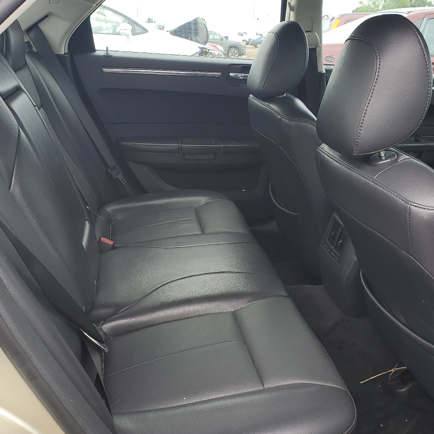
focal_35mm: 37
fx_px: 525
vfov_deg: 44.9
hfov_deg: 44.9
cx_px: 216
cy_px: 221
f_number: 1.5
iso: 50
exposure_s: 1/132
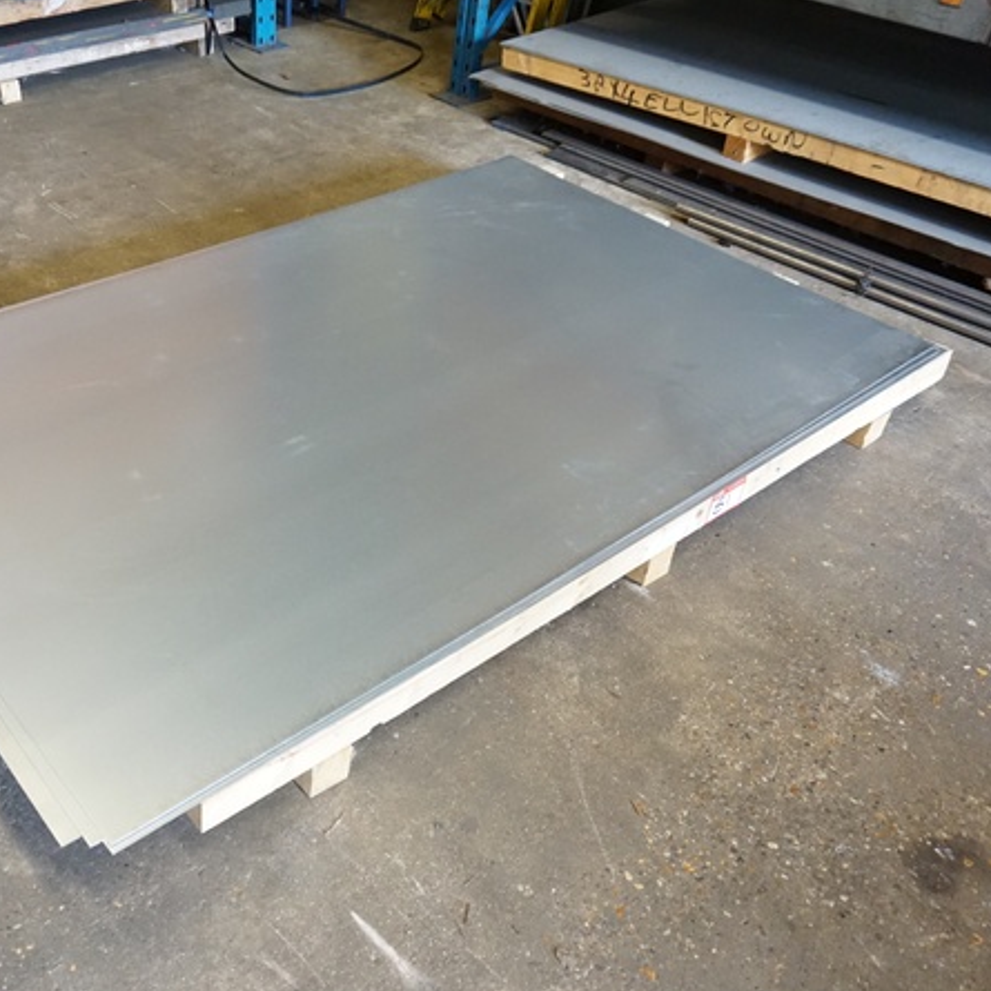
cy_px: 517
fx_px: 1069
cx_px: 310
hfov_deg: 48.7
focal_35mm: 33
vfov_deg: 49.7
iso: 3200
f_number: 3.5
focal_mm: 16
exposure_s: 1/100
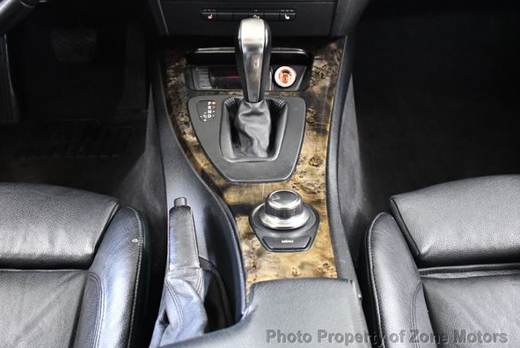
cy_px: 166
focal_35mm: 39
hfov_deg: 49.5
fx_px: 564
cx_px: 256
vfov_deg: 34.3
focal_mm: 18
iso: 5600
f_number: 3.5
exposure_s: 1/60
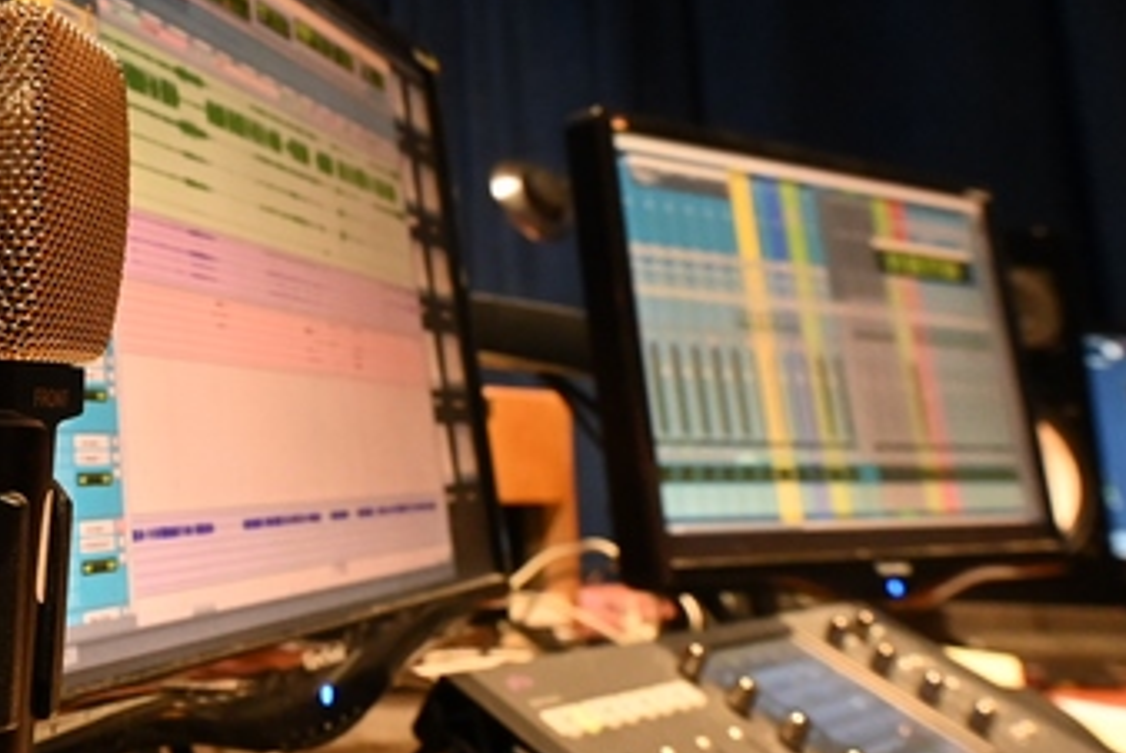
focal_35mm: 40
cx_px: -45
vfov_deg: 32.0
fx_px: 1259
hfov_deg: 40.9
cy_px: 103
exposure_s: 1/40
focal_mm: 16.5
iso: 6400
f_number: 7.1
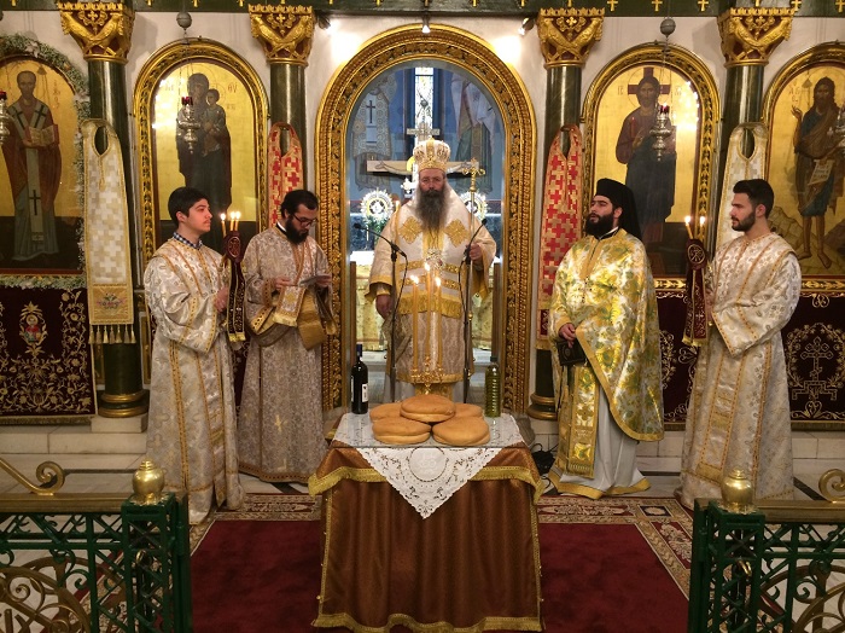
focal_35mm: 29
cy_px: 316
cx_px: 422
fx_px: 707
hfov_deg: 61.7
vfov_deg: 48.2
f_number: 2.2
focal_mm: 4.15
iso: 200
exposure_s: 1/33
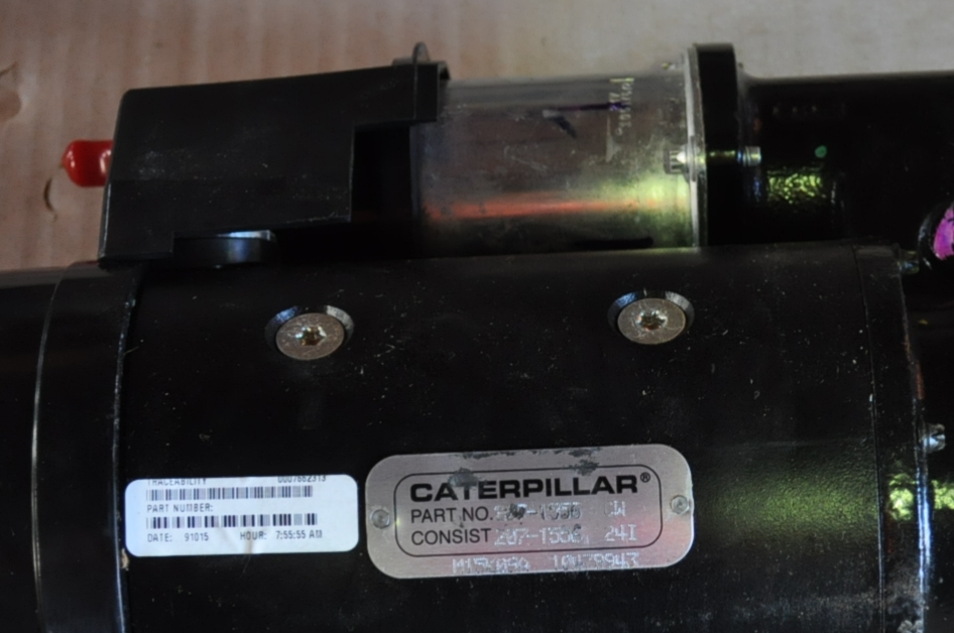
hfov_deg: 20.0
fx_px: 2699
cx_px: 643
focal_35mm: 102
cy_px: 413
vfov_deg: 13.4
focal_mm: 30
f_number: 4.5
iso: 800
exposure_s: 1/40
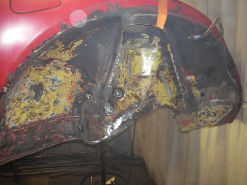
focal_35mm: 38
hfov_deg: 49.0
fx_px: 271
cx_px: 124
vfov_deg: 37.7
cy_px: 92
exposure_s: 1/30
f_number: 3.3
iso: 100
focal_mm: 6.3
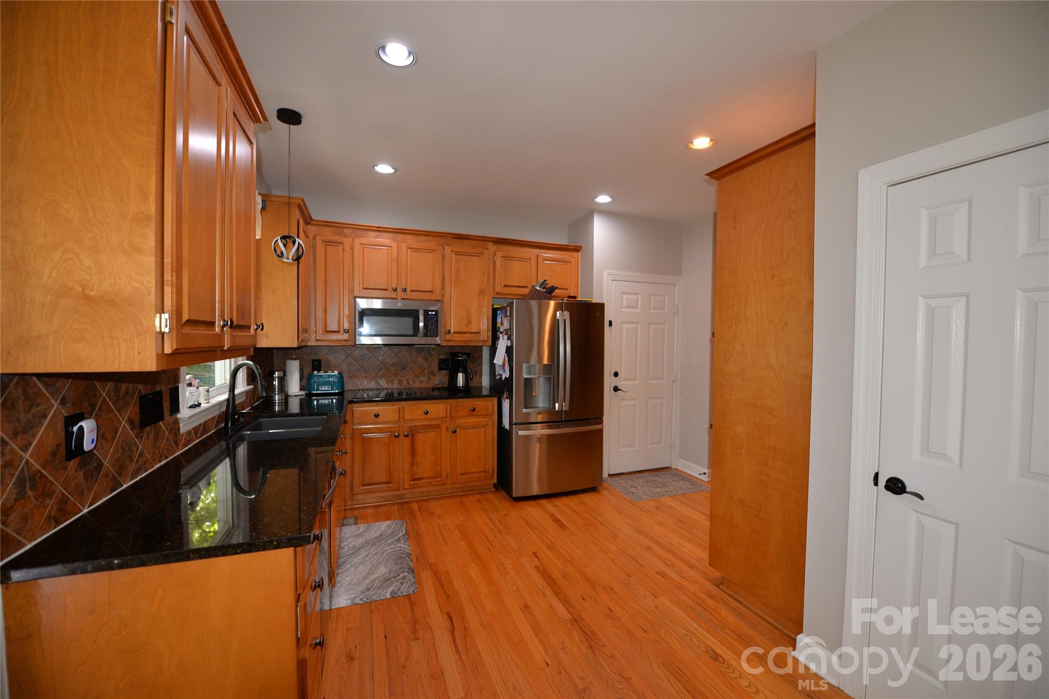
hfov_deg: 104.3
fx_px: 408
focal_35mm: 14
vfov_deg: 81.2
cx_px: 524
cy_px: 350
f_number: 2.8
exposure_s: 1/100
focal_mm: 14
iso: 400
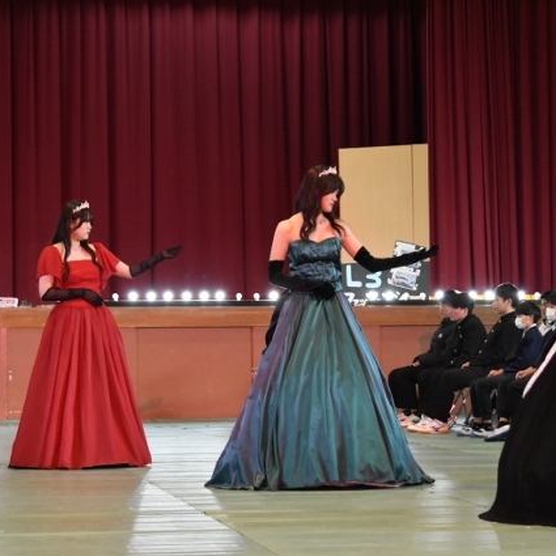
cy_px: 279
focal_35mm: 106
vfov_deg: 16.5
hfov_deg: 16.5
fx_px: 1920
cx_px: 289
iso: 3200
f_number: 4.5
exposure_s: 1/125
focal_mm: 55
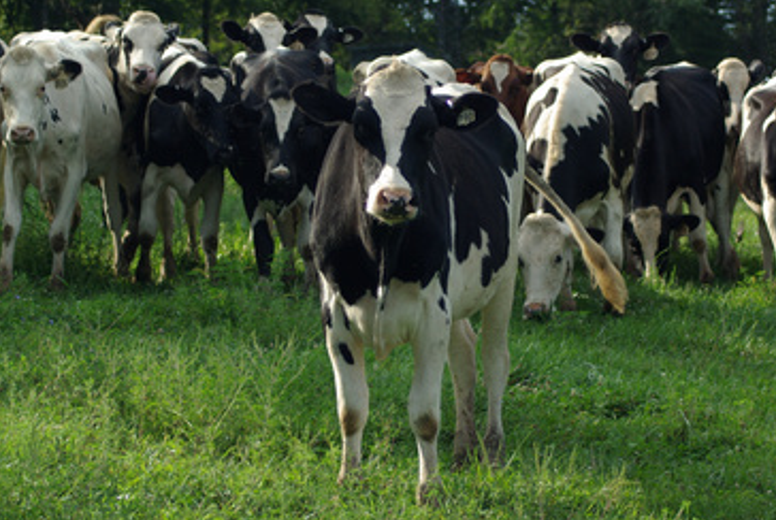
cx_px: 397
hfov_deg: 13.3
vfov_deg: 8.9
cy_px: 182
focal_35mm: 155
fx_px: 3340
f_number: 5.6
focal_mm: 75
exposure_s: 1/250
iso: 100
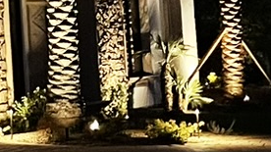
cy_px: -210
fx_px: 1508
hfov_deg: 9.4
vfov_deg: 5.6
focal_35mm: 210
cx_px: -332
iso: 1000
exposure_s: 1/24
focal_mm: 4.2
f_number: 1.6
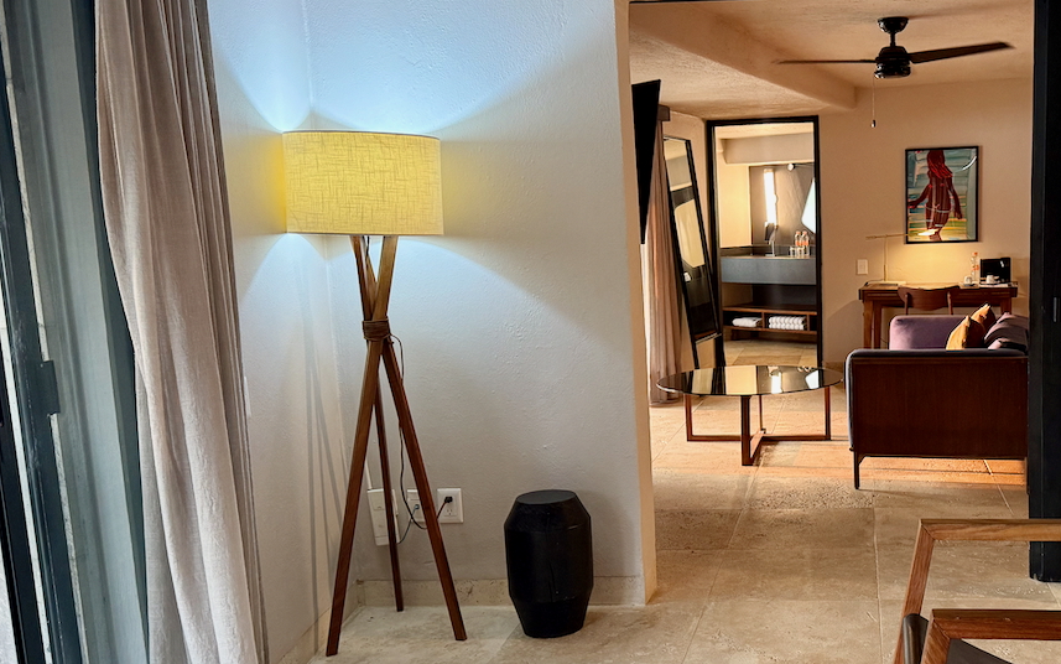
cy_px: 390
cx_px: 784
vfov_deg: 33.5
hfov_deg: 49.7
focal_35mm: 38
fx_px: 1099
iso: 250
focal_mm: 6.76
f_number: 1.78
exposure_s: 1/60
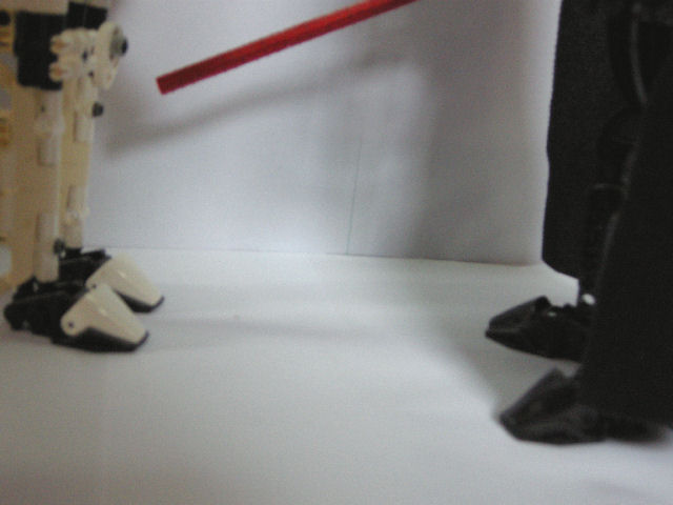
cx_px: 336
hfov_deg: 40.4
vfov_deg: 30.9
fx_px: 914
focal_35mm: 47
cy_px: 252
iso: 315
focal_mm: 10.1
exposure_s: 1/75
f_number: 3.1
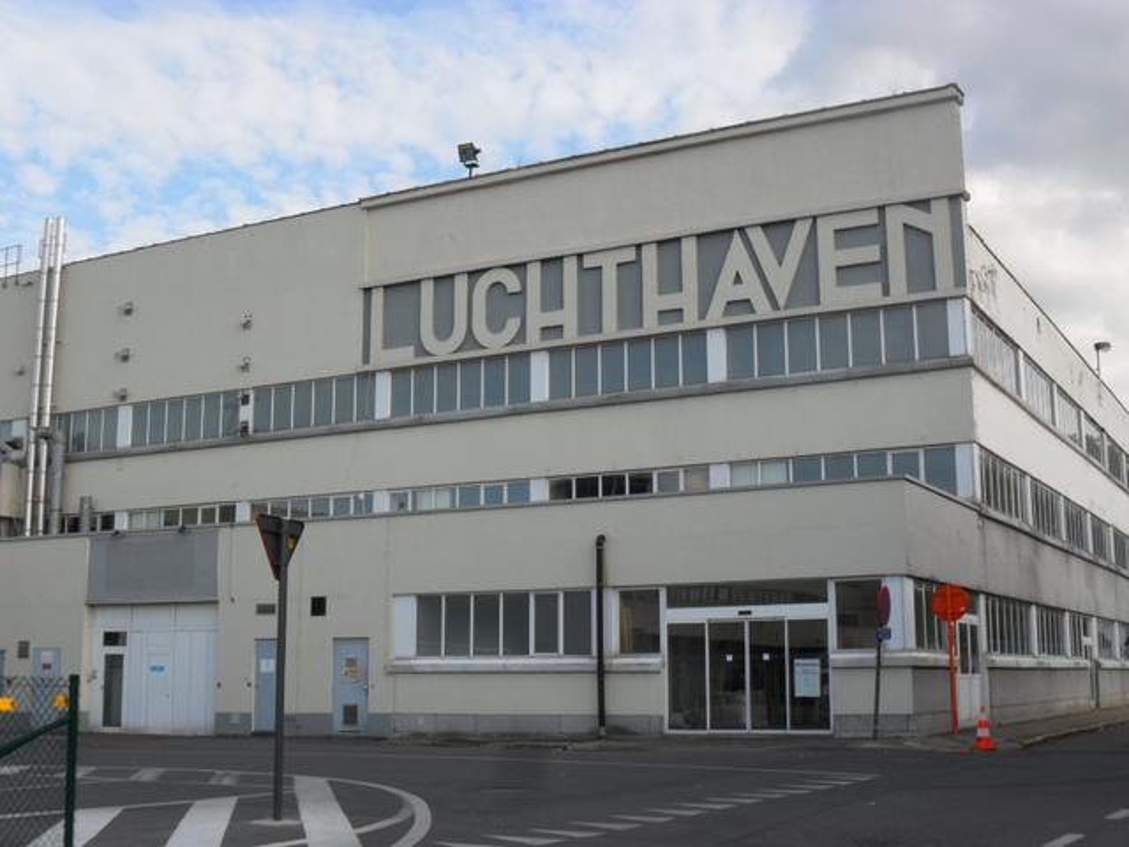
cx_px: 564
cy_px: 424
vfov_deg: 32.9
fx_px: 1435
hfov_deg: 42.9
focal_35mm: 44
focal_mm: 7.8
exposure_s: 1/350
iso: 100
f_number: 4.5
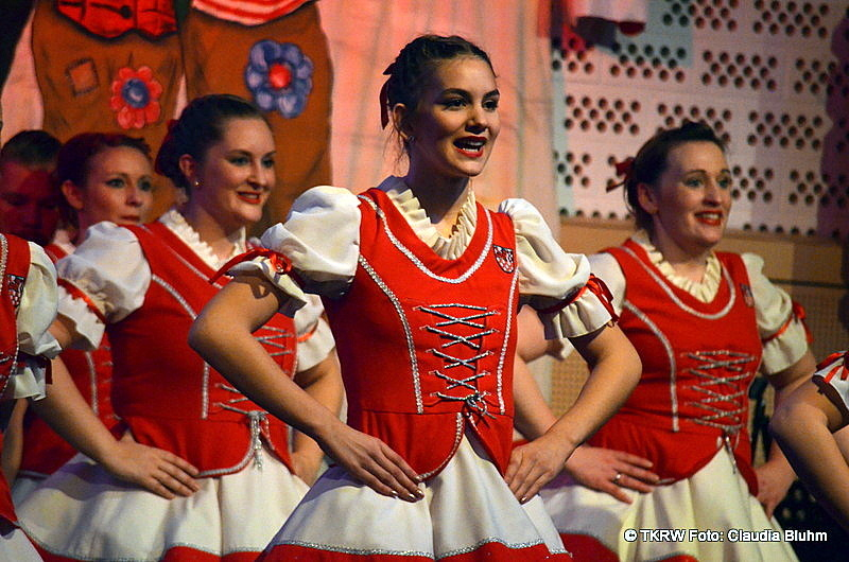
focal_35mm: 300
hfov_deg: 6.9
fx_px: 7061
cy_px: 281
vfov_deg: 4.6
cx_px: 424
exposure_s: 1/200
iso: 3200
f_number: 5.6
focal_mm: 200
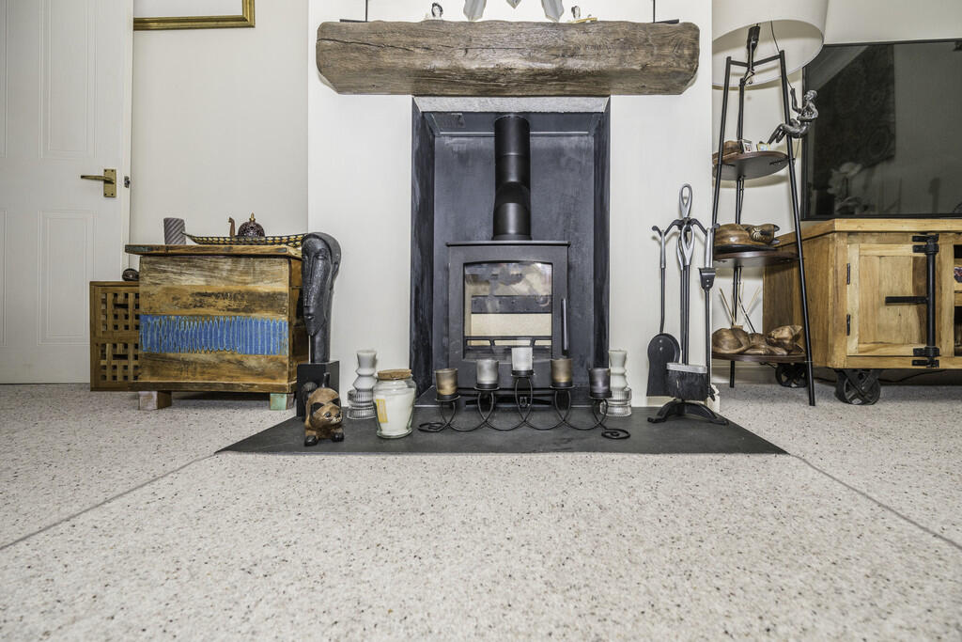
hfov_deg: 104.2
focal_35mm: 14
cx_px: 481
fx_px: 374
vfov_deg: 81.2
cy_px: 321
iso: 320
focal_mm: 14
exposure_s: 1/125
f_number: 5.6
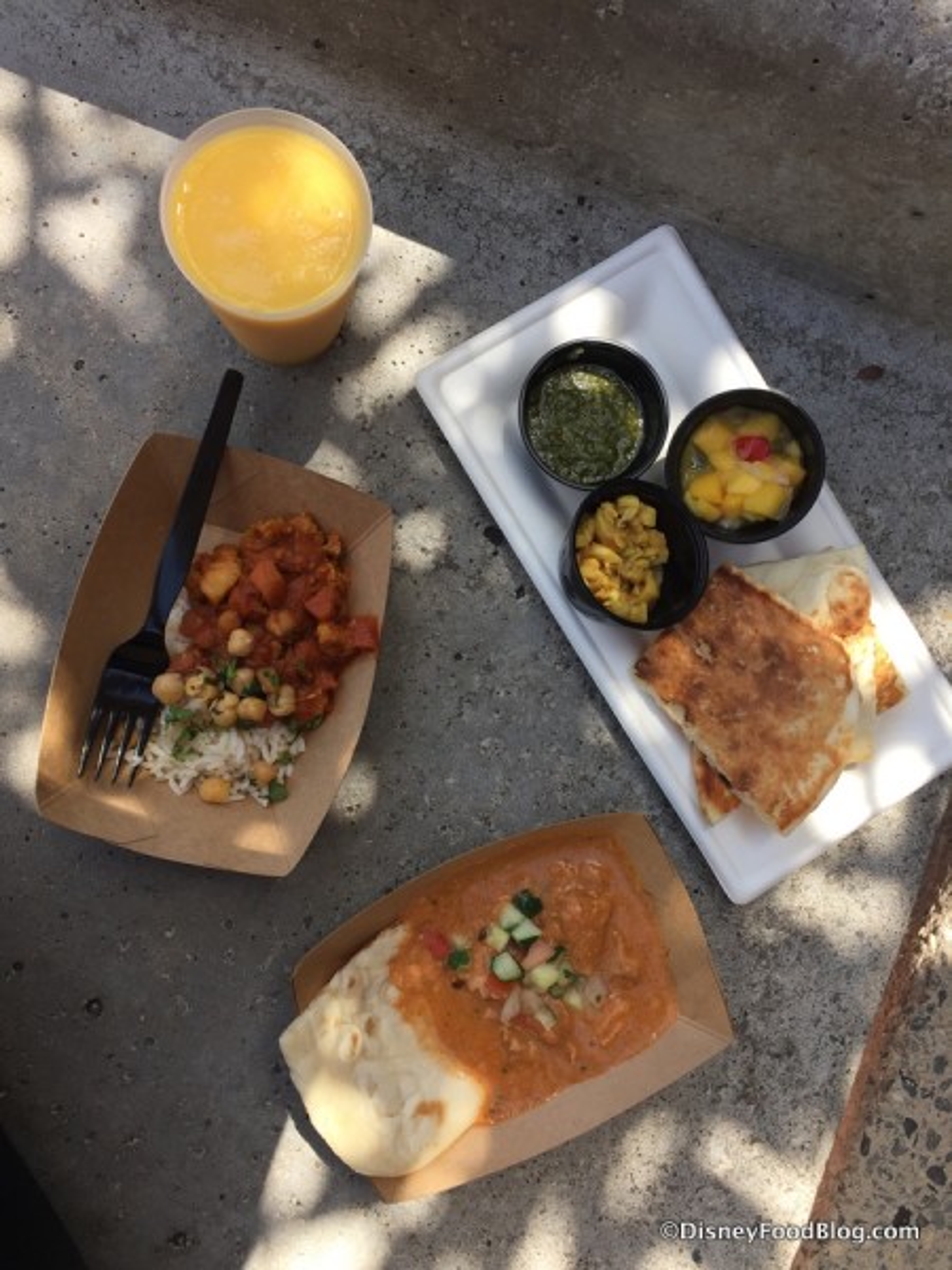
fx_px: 1063
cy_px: 635
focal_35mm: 29
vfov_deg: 61.7
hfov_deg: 48.2
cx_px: 476
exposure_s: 1/581
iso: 32
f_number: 2.2
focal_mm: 4.15
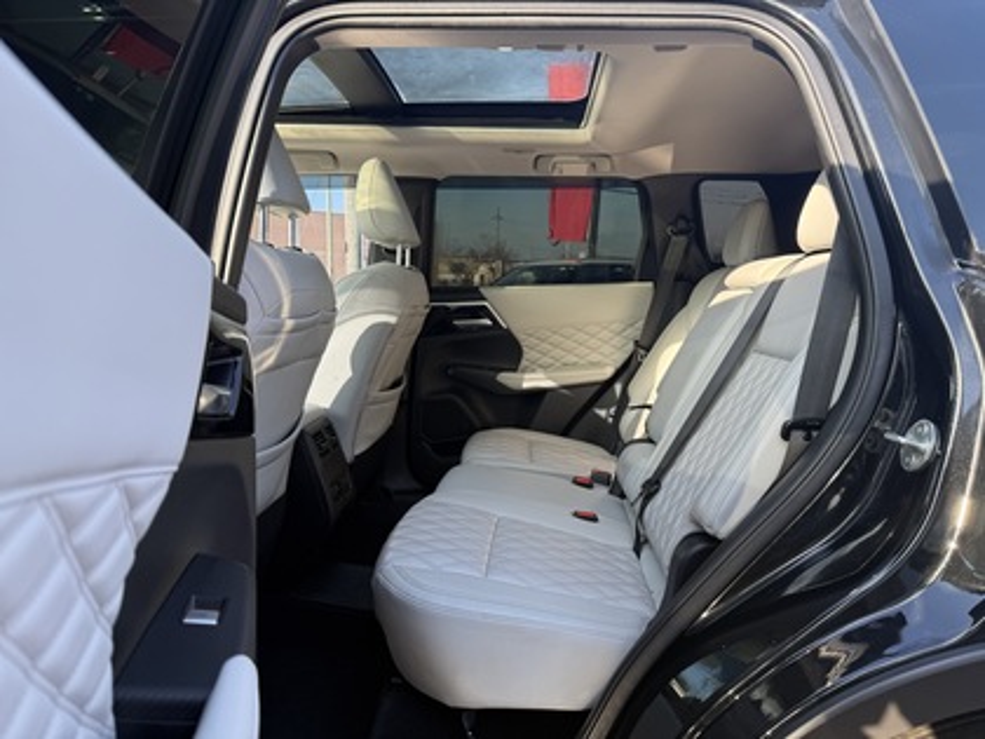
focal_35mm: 24
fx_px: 683
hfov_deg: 71.6
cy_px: 370
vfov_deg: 56.8
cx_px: 492
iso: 80
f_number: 1.78
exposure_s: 1/265
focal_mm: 6.76
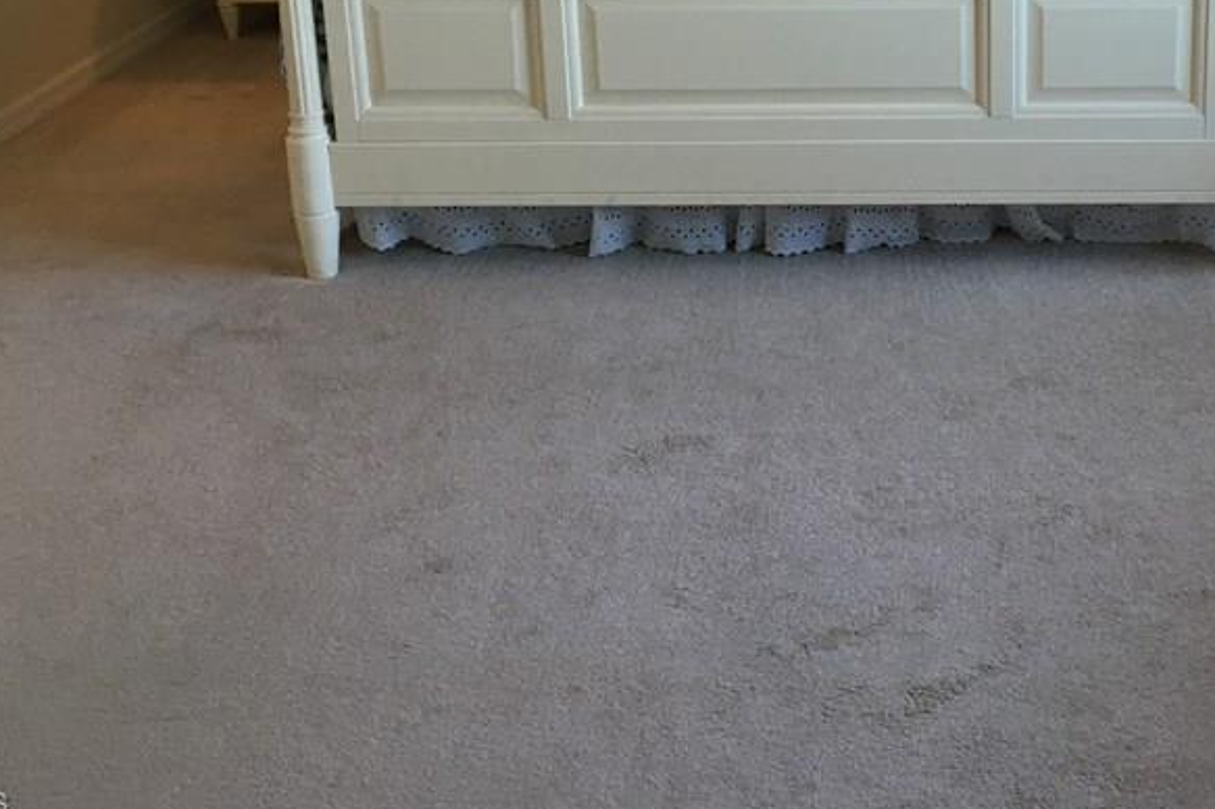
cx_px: 921
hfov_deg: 36.6
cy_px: 23
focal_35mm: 53
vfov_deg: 24.5
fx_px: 1788
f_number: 2.2
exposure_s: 1/30
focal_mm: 4.15
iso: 40
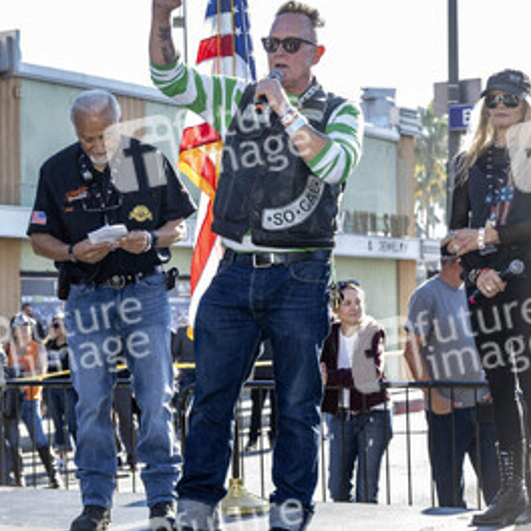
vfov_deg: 22.8
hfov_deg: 22.8
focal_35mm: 76
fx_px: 1319
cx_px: 266
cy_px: 245
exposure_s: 1/200
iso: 400
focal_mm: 59
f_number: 5.6
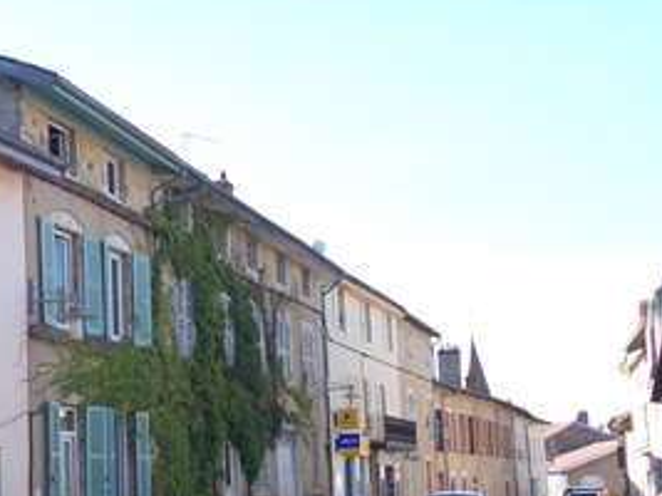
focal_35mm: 63
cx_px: 201
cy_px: 365
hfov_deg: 30.4
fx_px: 1204
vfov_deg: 23.1
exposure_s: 1/200
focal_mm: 4
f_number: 5.4
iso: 80
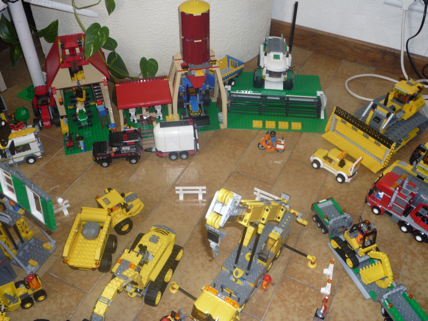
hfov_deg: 51.4
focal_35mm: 36
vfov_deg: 39.7
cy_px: 160
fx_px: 445
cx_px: 214
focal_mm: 6.3
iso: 100
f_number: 3.7
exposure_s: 1/30
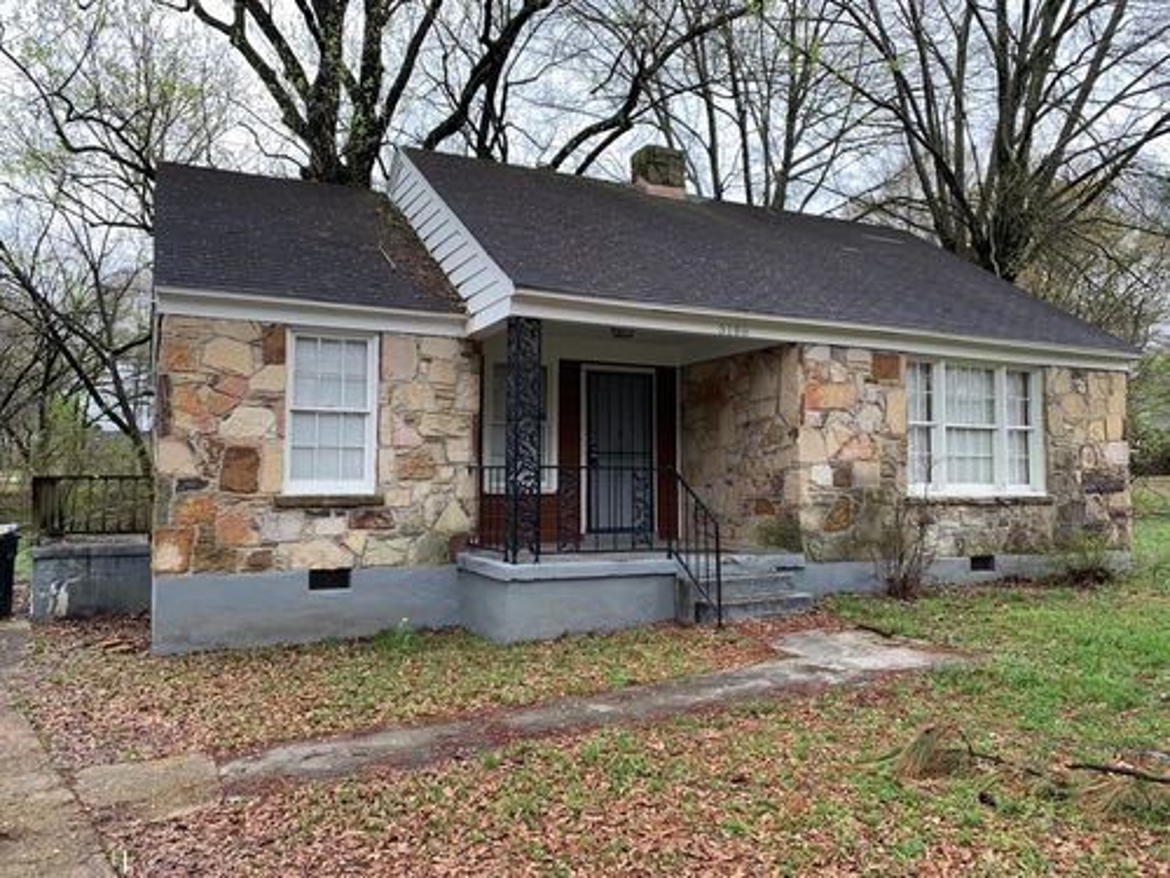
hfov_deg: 67.3
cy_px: 439
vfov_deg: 53.1
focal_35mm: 26
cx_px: 585
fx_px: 879
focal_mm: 4.25
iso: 100
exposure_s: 1/115
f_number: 1.8
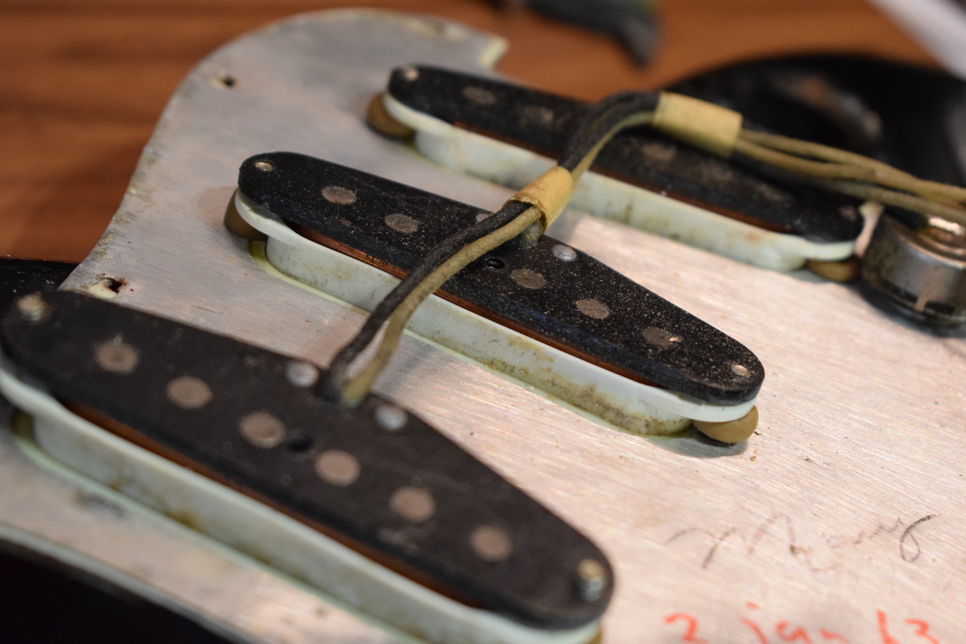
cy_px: 322
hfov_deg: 26.0
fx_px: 2093
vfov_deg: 17.5
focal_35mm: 78
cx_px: 483
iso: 2200
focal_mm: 52
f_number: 5.6
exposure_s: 1/125
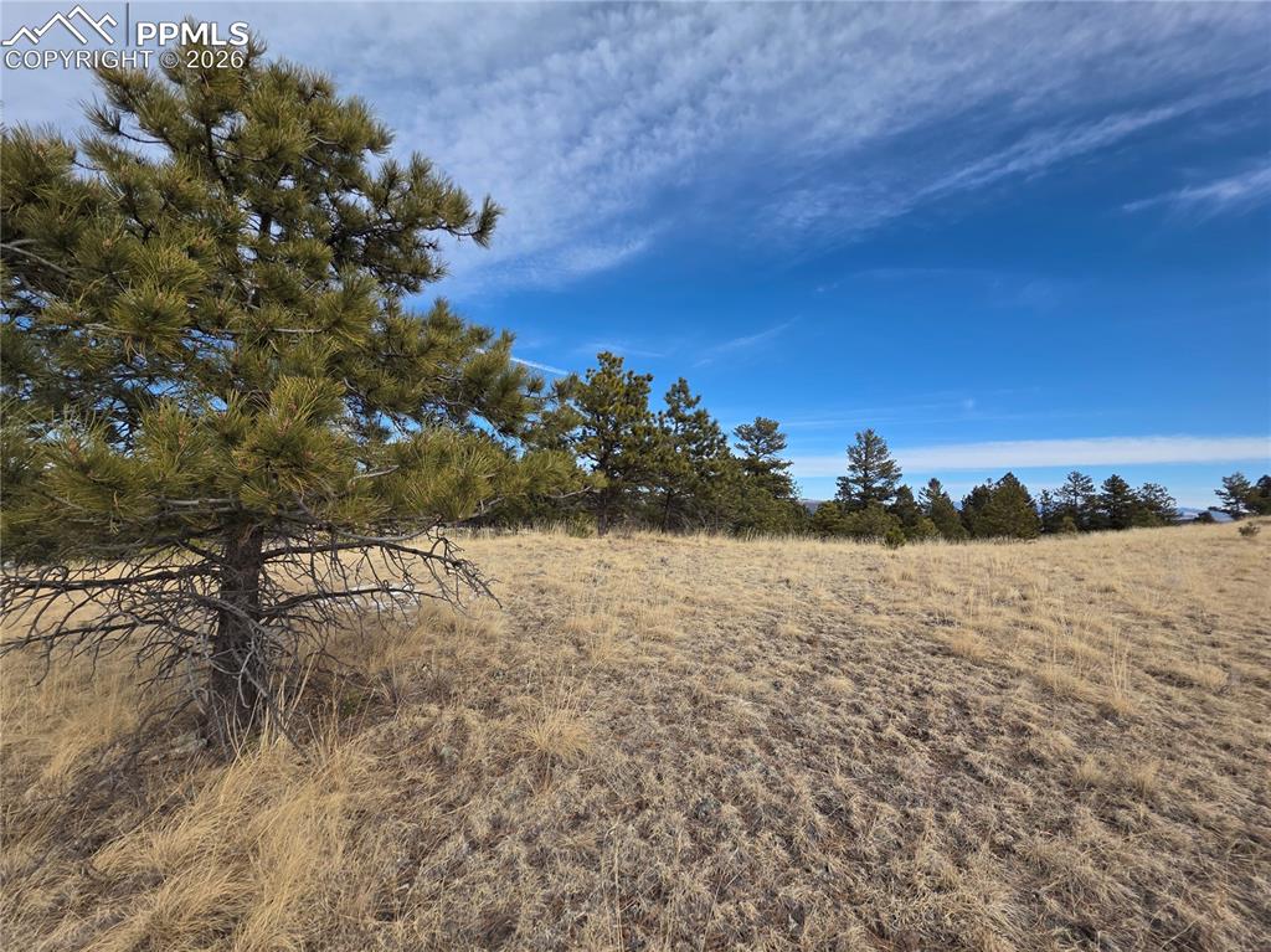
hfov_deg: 106.2
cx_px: 636
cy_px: 476
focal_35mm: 13
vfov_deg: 89.9
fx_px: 477
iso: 40
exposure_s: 1/1742
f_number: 1.9
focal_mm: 2.2
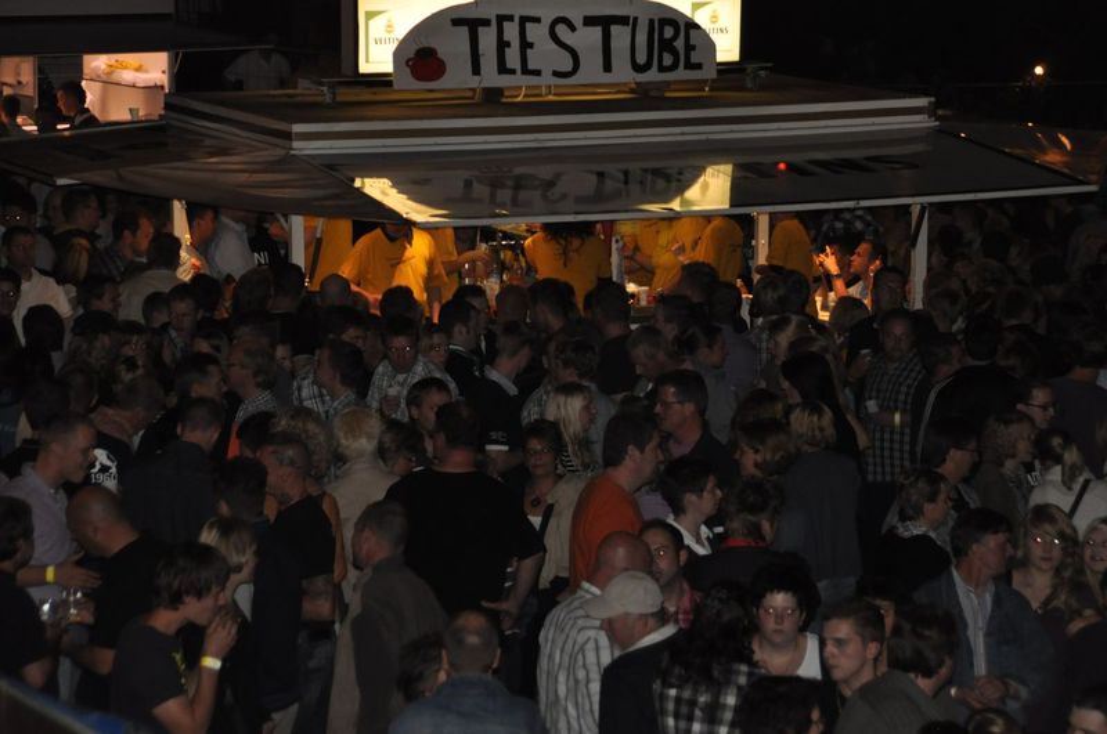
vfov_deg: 10.7
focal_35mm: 128
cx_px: 554
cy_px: 367
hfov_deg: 16.1
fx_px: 3915
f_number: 5.6
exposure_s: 1/60
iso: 800
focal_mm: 85
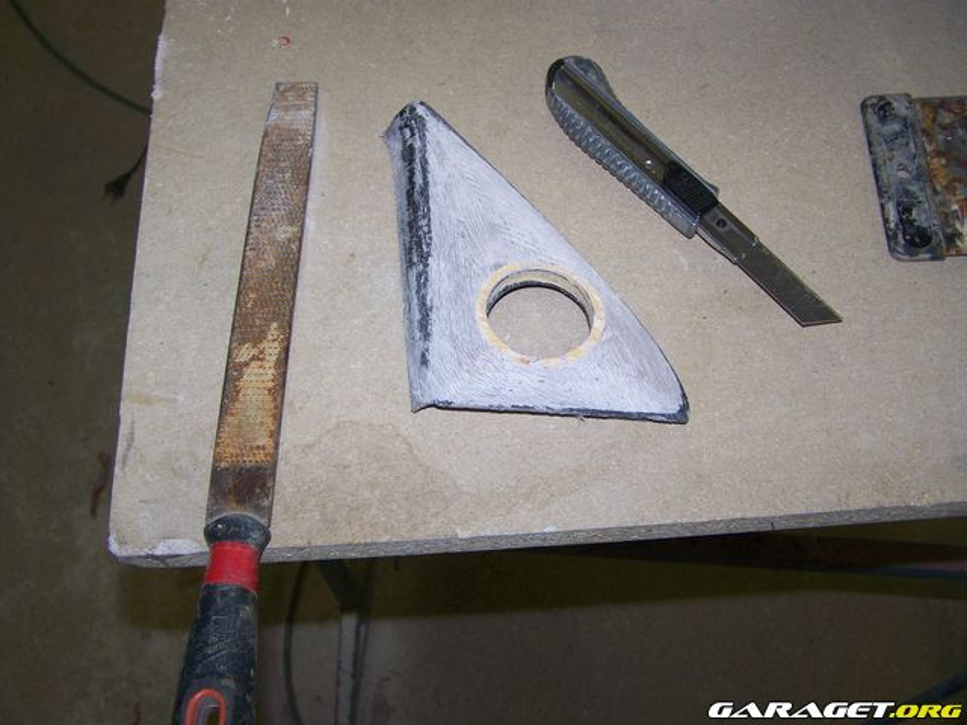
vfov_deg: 37.7
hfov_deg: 49.0
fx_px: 1062
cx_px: 484
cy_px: 362
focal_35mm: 38
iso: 80
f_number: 2.8
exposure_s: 1/60
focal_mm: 6.3
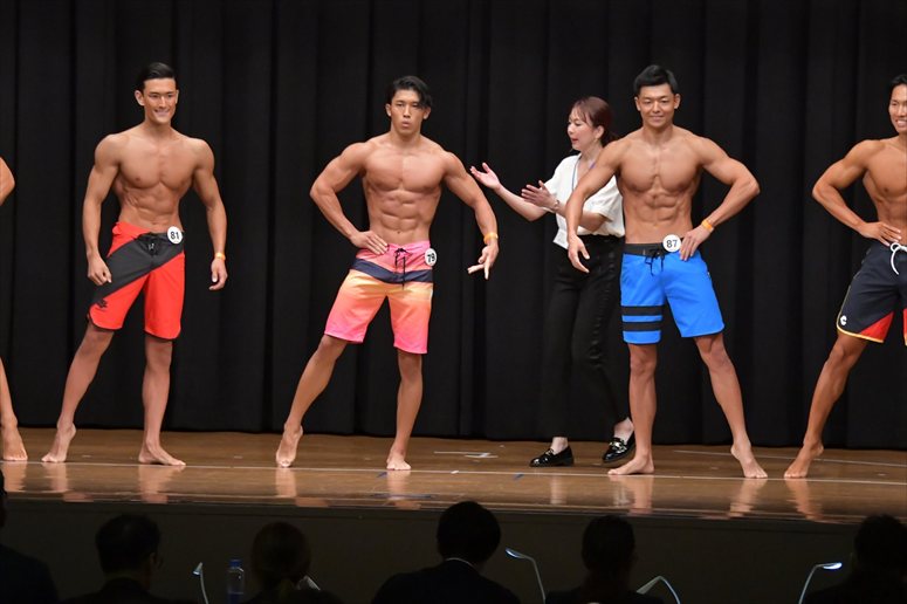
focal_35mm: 174
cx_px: 454
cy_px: 302
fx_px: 4382
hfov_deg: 11.8
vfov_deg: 7.9
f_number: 5.6
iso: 6400
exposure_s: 1/400
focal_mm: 116
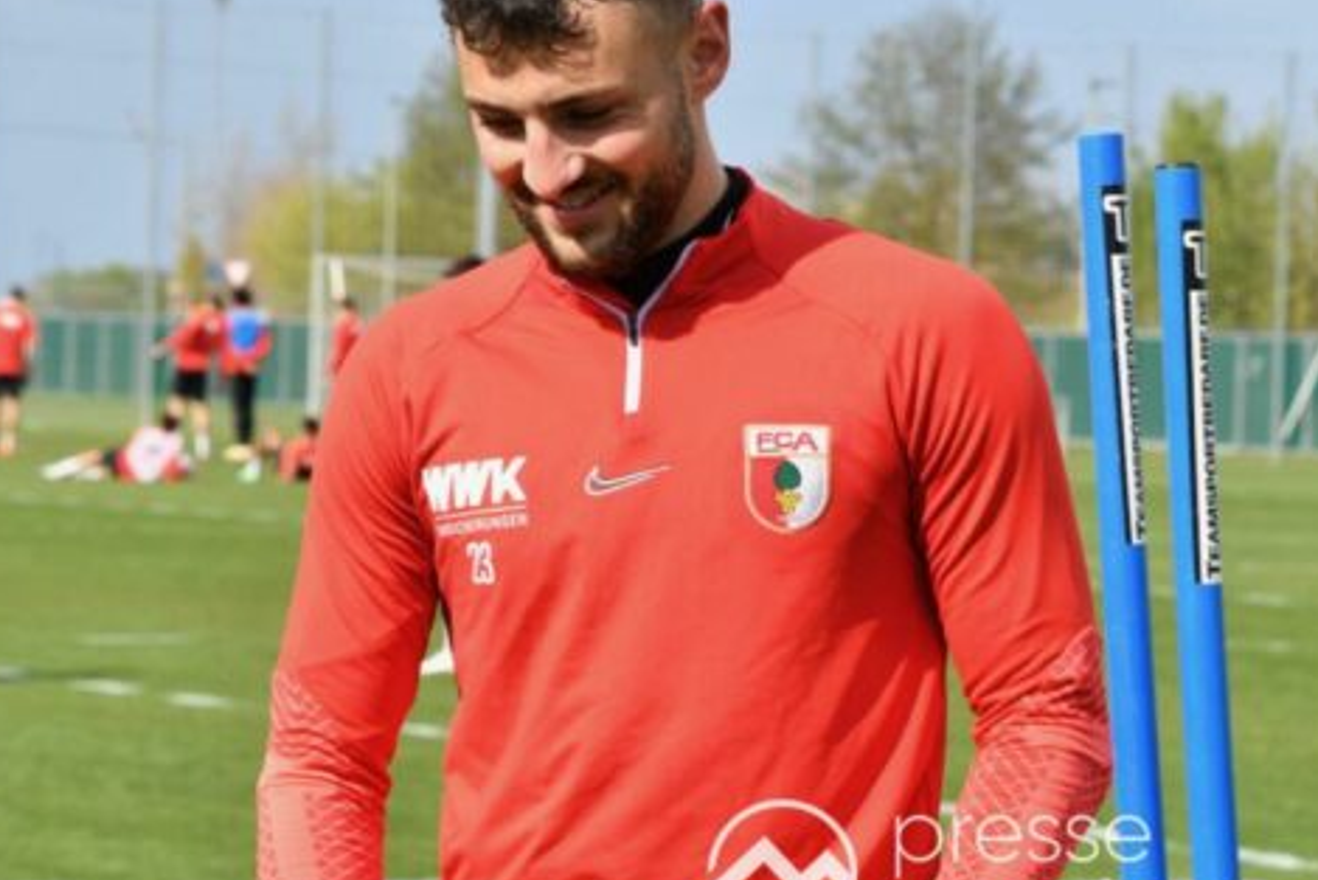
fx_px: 7361
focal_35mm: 201
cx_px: 443
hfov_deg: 10.2
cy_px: 388
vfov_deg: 6.8
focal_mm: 100
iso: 500
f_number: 13
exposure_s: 1/640
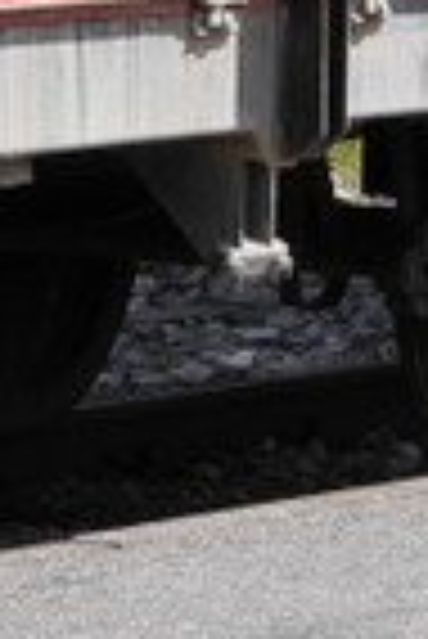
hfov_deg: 3.0
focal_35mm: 453
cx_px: -667
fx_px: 8058
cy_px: -360
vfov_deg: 4.5
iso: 160
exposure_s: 1/320
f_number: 9
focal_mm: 31
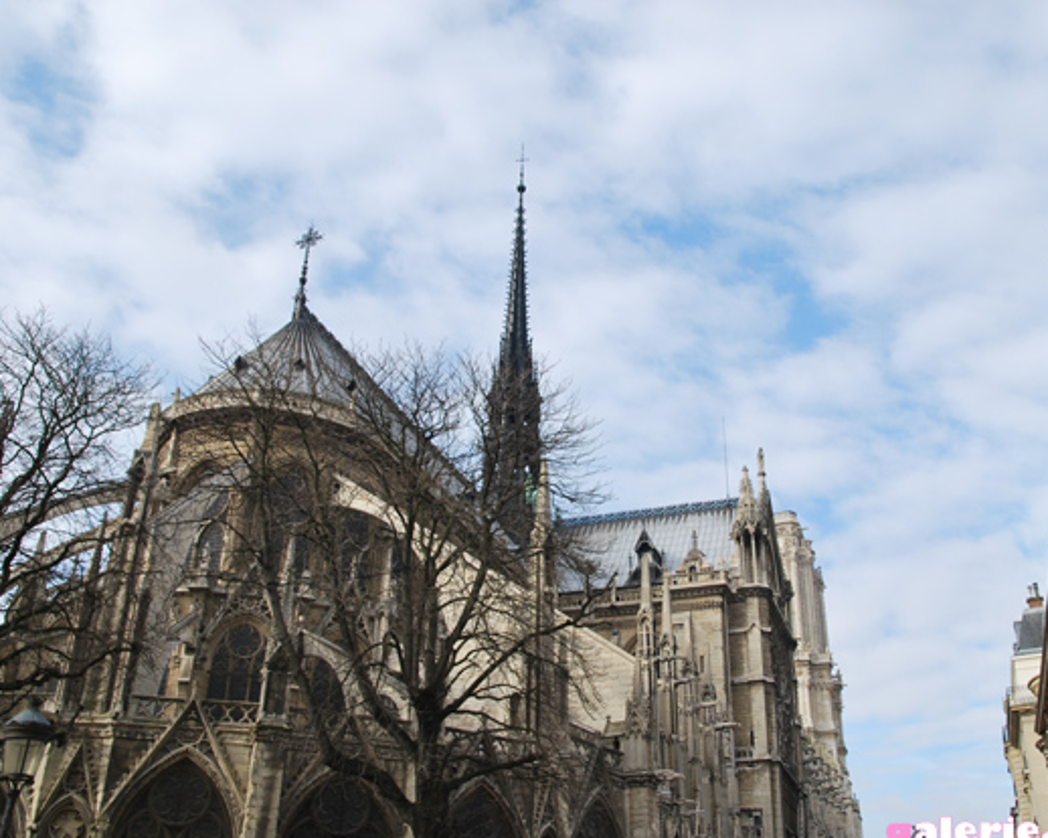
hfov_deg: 49.3
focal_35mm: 37
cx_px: 621
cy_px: 425
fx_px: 1134
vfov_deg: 40.5
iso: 100
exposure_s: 1/200
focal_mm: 21
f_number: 7.1
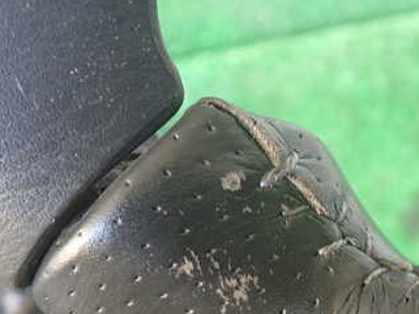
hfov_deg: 34.2
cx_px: 260
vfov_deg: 25.8
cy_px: 235
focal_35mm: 56
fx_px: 678
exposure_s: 1/30
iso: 200
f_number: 2.3
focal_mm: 5.4
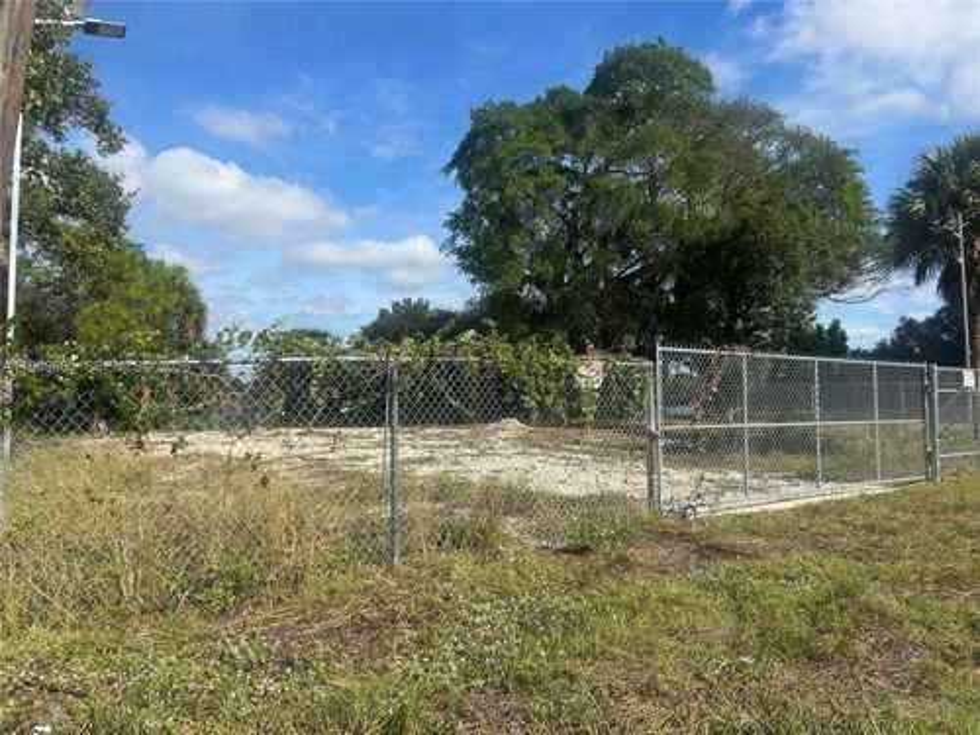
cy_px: 368
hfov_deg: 67.3
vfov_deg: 53.1
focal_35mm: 26
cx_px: 490
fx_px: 736
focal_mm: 5.7
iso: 50
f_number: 1.5
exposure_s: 1/4115
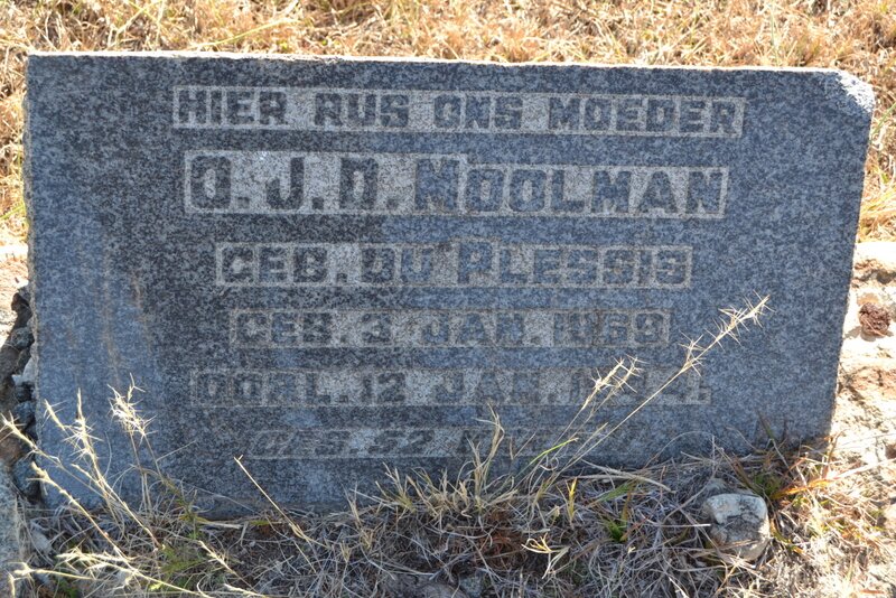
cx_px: 448
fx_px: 1681
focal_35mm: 68
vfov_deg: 20.2
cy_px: 299
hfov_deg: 29.9
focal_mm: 45
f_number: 8
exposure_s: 1/125
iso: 360
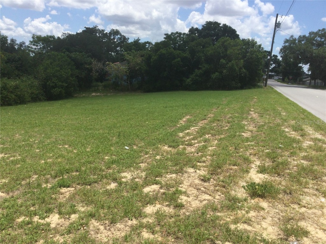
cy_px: 122
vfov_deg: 45.4
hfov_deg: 58.4
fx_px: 292
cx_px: 163
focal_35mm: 31
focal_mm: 3.3
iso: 25
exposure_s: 1/1631
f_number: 2.4
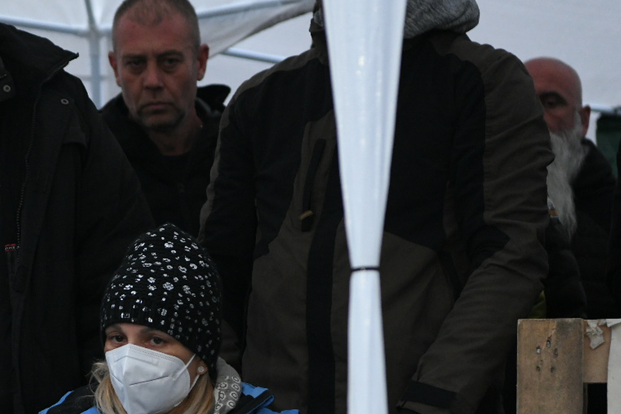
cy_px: 431
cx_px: 138
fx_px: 2571
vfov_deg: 9.1
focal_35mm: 149
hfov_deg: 13.7
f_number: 4
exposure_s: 1/400
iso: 2500
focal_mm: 70
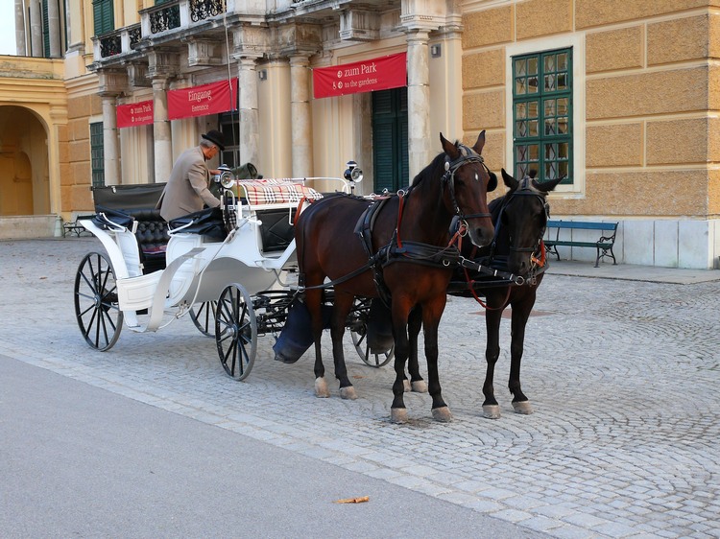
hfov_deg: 38.2
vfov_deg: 29.1
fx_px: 1040
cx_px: 360
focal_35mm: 50
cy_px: 270
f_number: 3.2
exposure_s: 1/60
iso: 100
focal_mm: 10.5
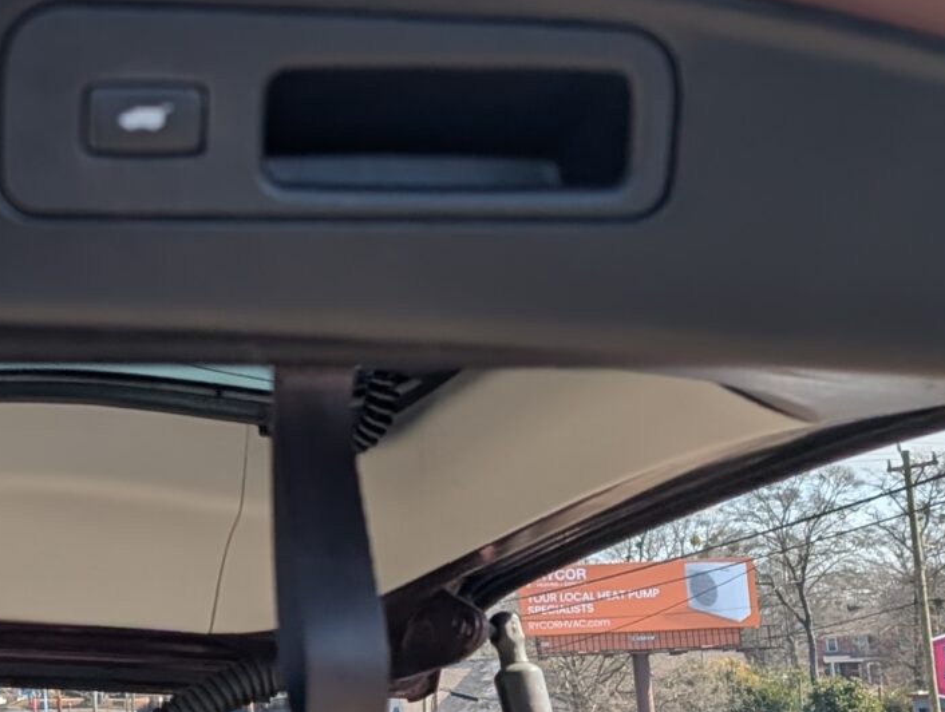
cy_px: 249
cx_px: -149
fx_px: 2379
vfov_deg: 17.0
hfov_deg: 21.1
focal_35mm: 87
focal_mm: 6.9
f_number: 1.68
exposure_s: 1/934
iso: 21
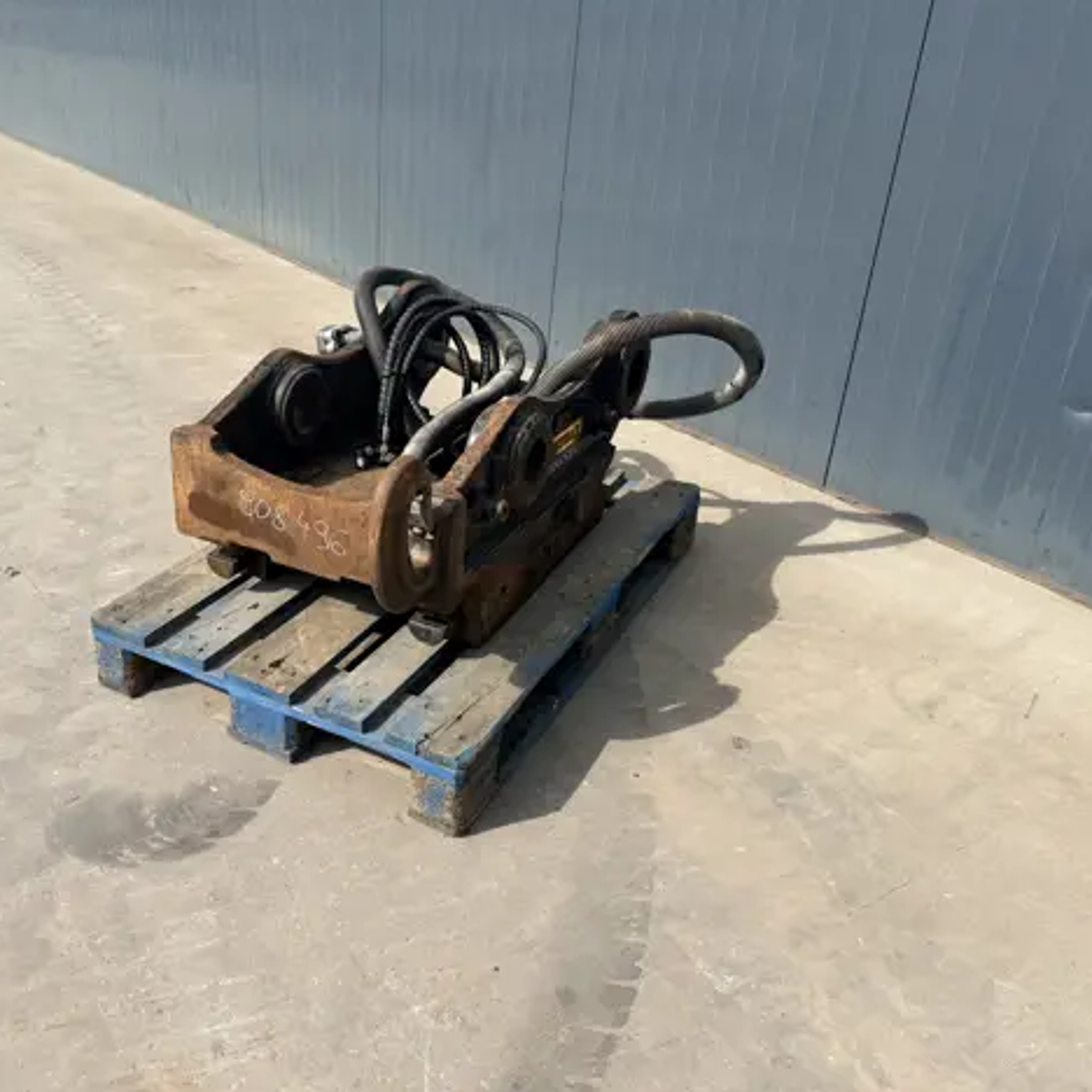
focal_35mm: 29
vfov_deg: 55.6
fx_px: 1035
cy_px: 537
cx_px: 359
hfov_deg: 54.4
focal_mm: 6.76
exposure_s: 1/4405
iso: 80
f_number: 1.78
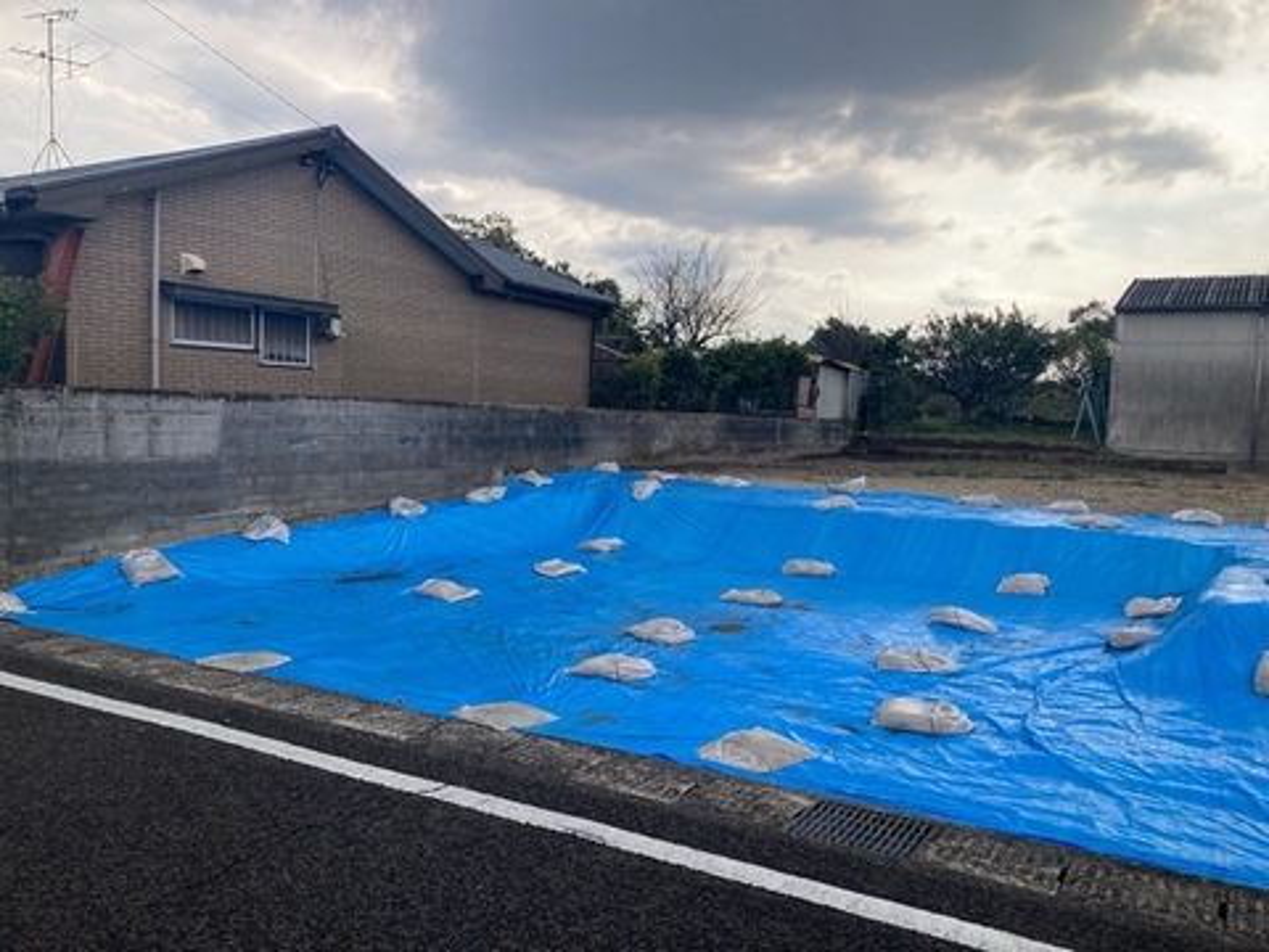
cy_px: 476
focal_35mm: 28
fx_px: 1026
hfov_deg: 63.4
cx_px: 634
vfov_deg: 49.7
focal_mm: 3.99
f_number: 1.8
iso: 20
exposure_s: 1/1130
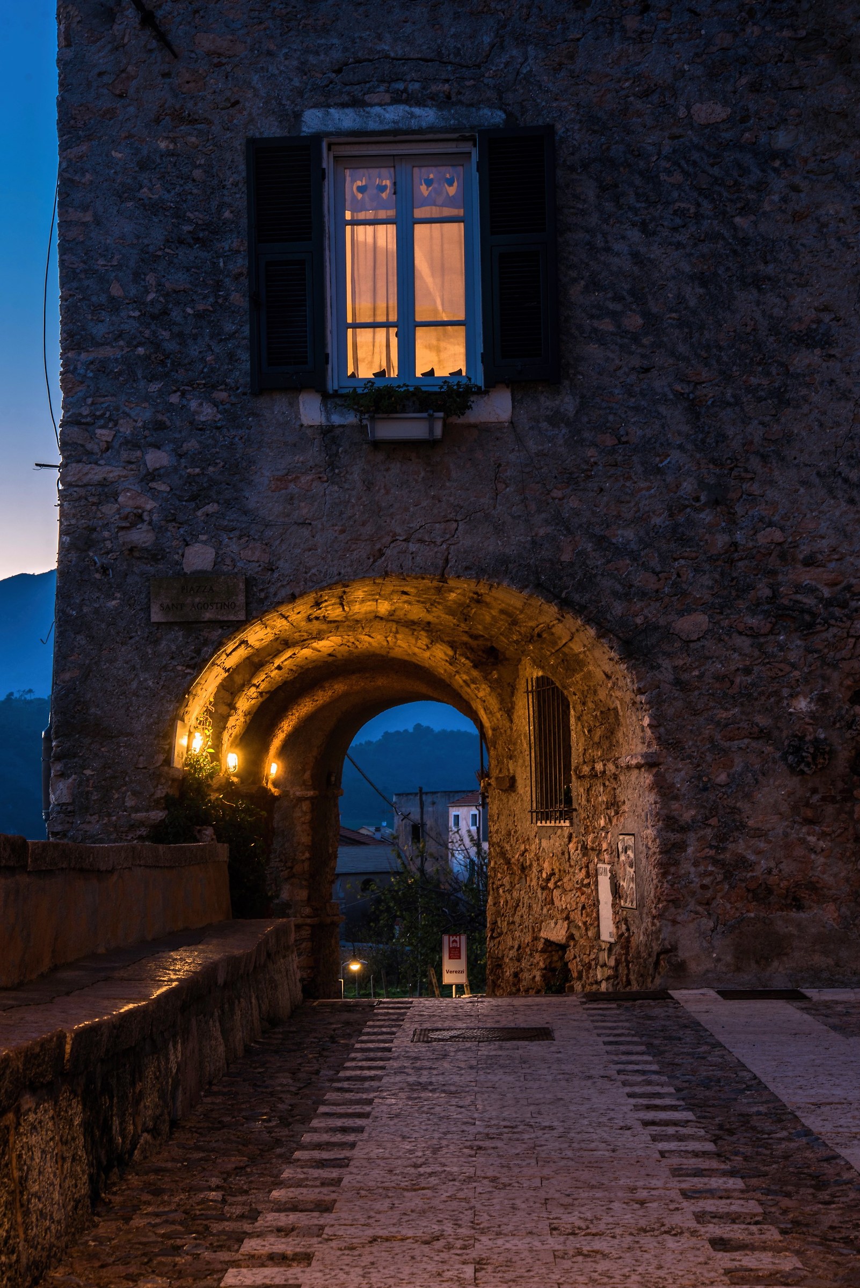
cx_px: 430
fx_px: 2220
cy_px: 644
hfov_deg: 21.9
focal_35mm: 62
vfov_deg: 32.4
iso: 100
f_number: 11
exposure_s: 3
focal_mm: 62
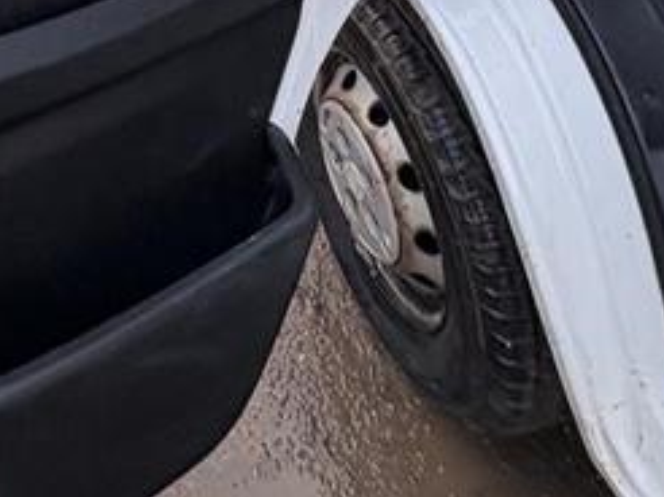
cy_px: -359
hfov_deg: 33.6
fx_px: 977
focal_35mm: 51
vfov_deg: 21.0
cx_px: -30
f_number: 2.2
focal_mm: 2.22
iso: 50
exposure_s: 1/109
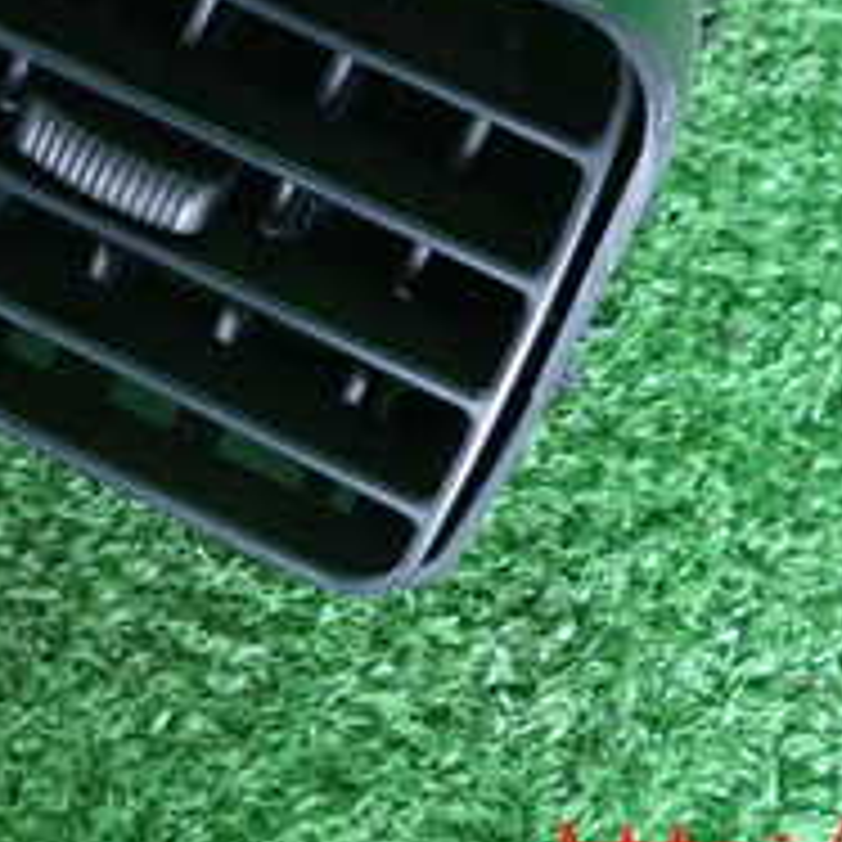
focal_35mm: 71
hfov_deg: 24.1
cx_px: 225
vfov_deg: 22.9
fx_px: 1954
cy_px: -90
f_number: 2
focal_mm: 4.5
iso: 400
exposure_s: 1/30
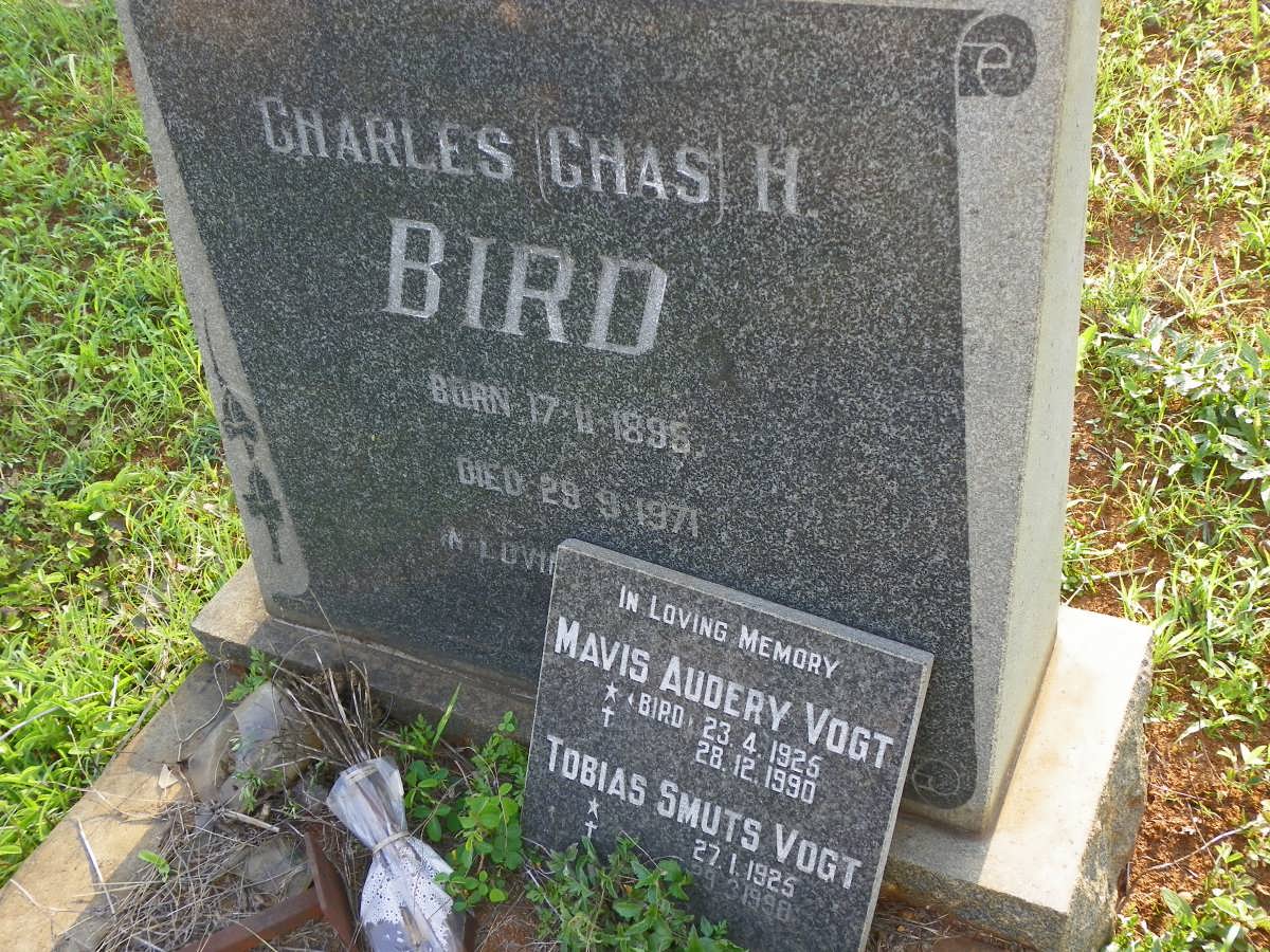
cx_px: 635
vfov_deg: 38.7
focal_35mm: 37
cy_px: 476
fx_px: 1357
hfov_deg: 50.1
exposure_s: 1/60
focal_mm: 6.6
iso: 64
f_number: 3.2
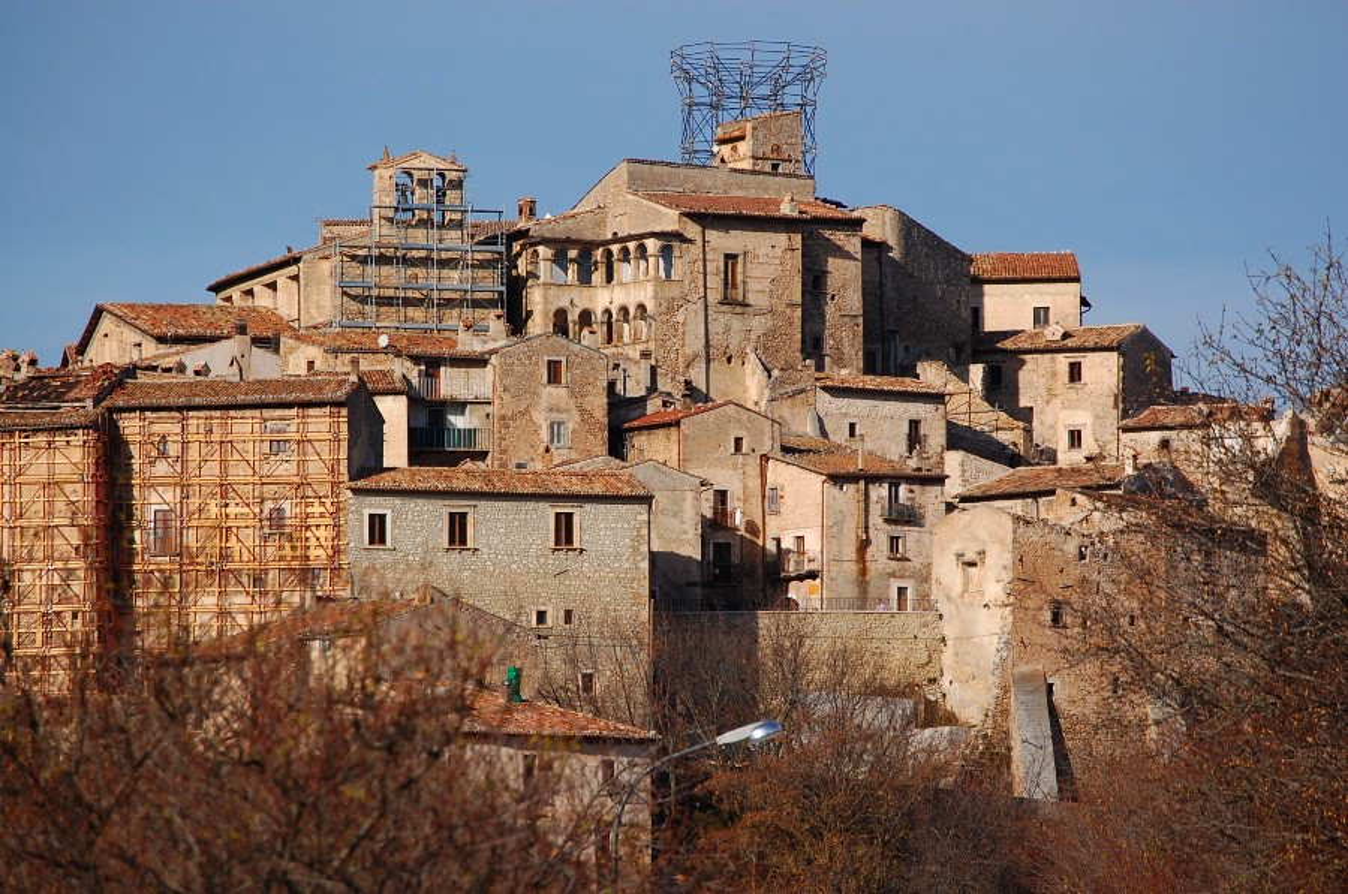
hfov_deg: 6.9
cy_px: 447
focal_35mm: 300
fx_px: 11215
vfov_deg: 4.6
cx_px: 674
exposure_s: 1/800
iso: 200
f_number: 8
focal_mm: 200
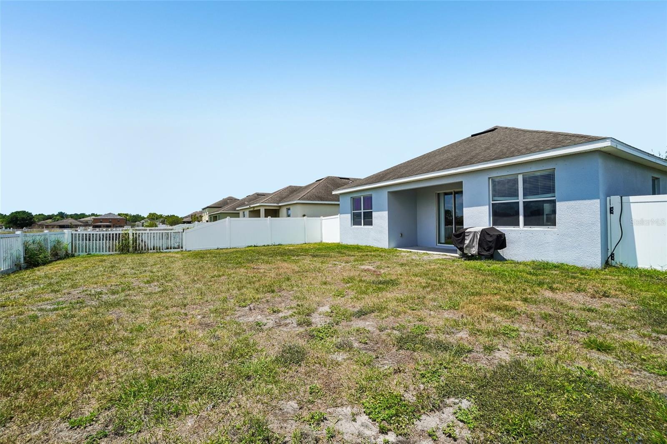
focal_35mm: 15
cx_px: 334
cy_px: 222
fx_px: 278
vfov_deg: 77.3
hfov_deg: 100.4
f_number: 8
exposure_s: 1/350
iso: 100
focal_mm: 10
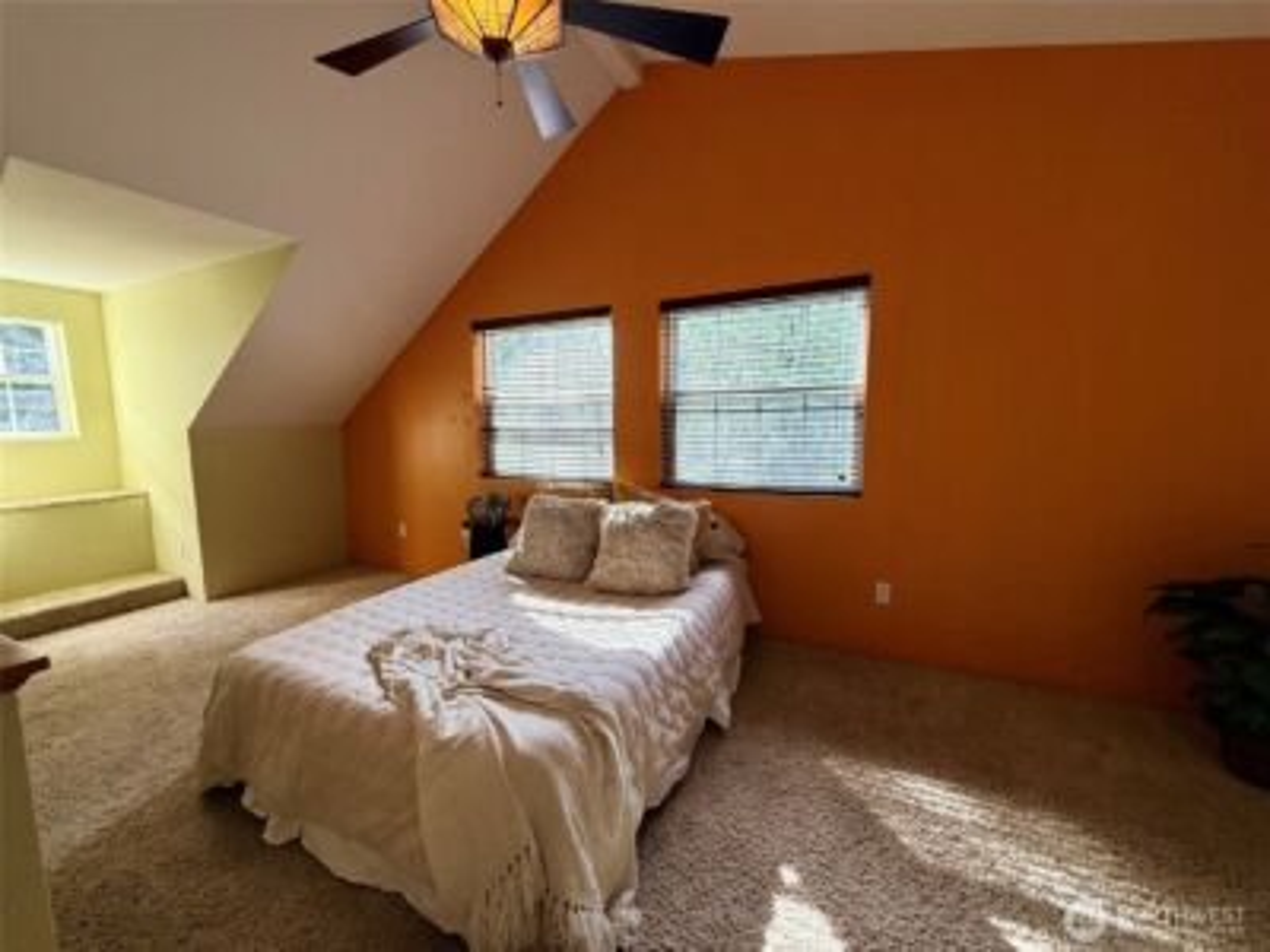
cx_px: 635
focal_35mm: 14
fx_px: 514
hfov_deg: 102.1
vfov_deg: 85.7
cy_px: 476
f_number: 2.2
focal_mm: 2.22
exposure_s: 1/120
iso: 100
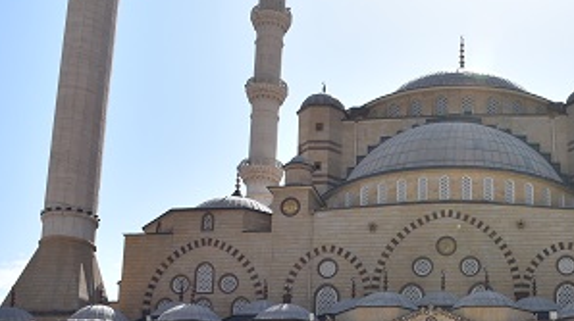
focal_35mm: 57
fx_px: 867
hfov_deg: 35.6
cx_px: 449
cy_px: 356
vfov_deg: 20.1
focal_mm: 18
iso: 140
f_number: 8
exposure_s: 1/500
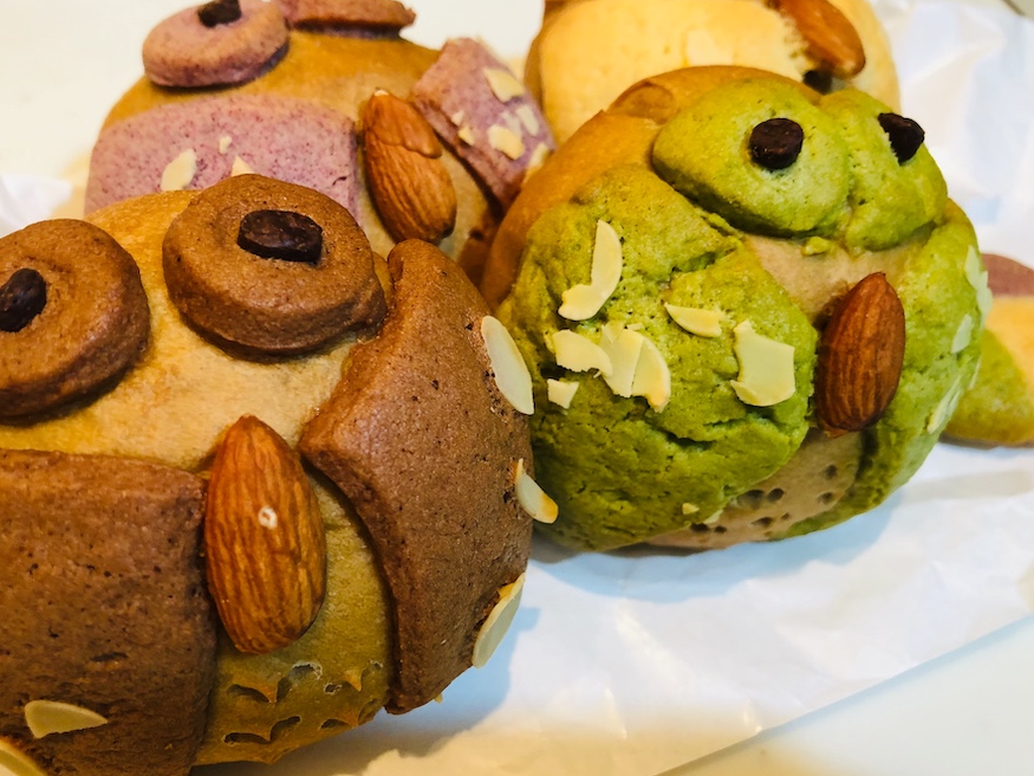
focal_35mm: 32
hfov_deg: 56.7
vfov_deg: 44.1
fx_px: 956
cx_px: 467
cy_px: 402
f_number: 1.8
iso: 50
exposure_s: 1/17
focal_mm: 3.99
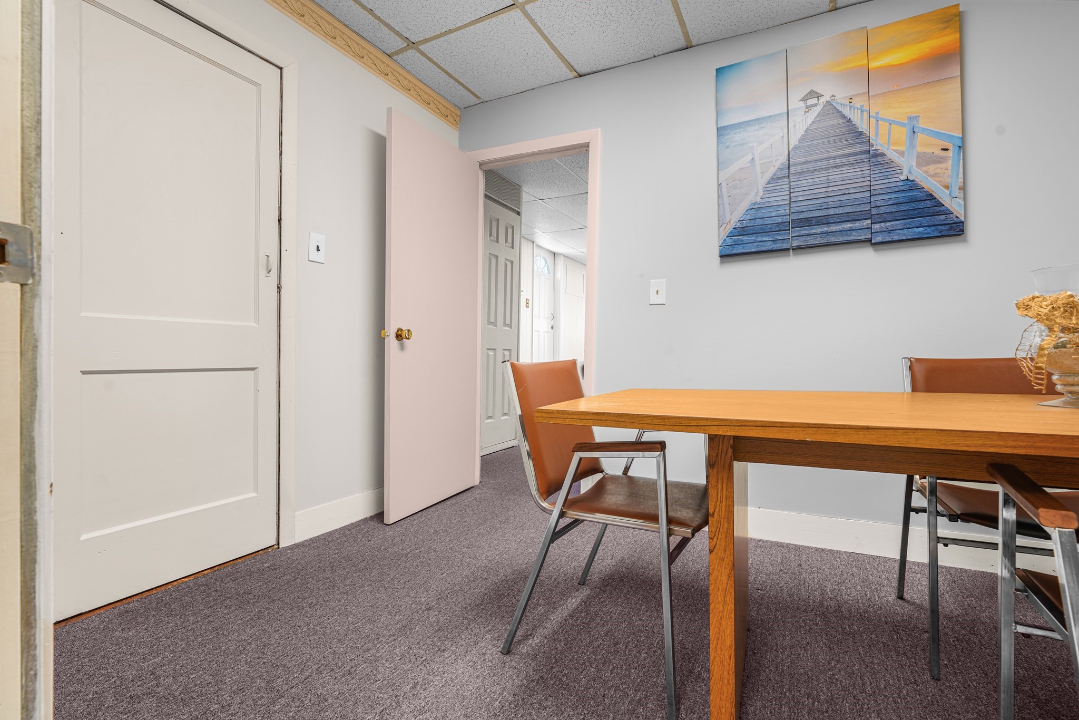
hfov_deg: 96.7
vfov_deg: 73.8
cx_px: 540
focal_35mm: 16
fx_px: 480
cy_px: 360
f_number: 8
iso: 100
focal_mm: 16
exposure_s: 1/5
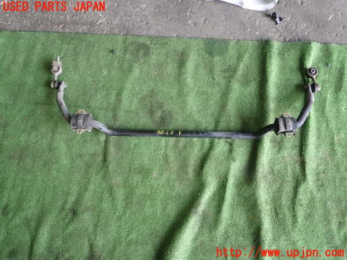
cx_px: 174
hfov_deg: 63.4
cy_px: 130
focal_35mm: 28
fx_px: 281
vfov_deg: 49.7
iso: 160
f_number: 2.2
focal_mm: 5.05
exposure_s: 1/60
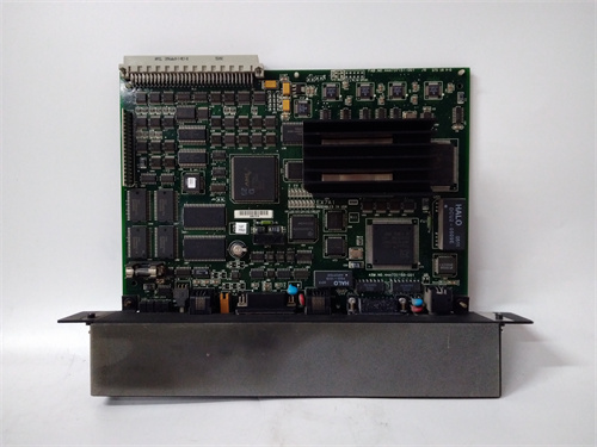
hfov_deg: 65.3
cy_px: 224
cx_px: 298
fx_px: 466
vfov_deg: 51.4
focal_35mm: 27
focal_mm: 3.79
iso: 674
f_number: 2
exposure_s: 1/33
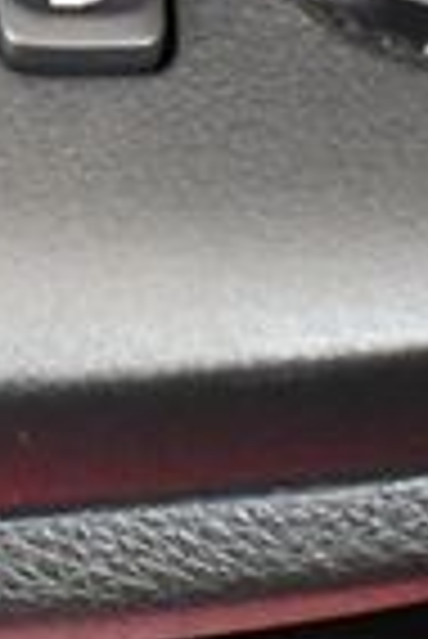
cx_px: -491
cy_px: -45
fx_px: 2882
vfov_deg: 12.5
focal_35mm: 162
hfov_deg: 8.0
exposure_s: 1/60
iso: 8000
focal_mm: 18
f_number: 3.5
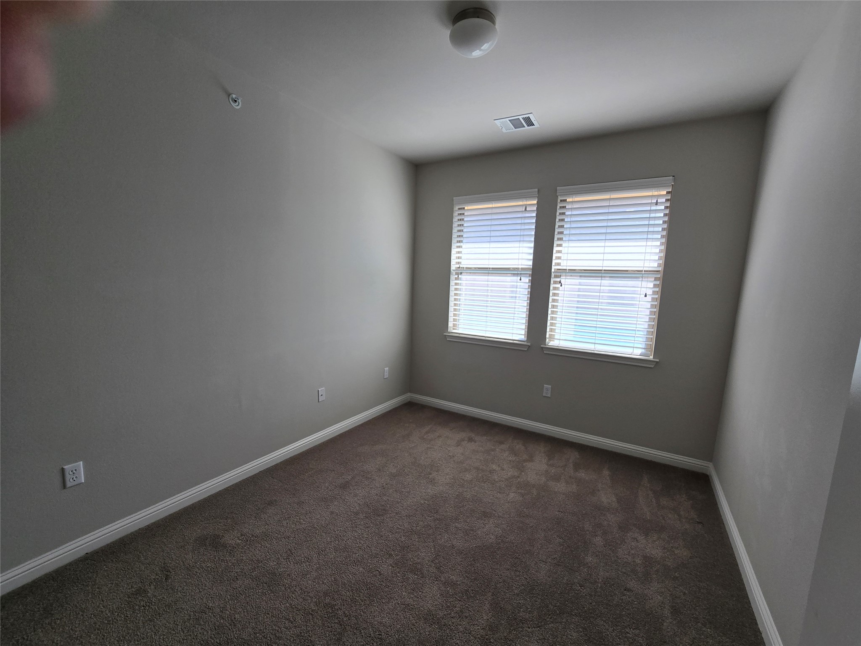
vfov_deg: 89.9
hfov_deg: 106.2
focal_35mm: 13
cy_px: 323
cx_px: 430
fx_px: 323
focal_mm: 2.2
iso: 50
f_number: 2.2
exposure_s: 1/120
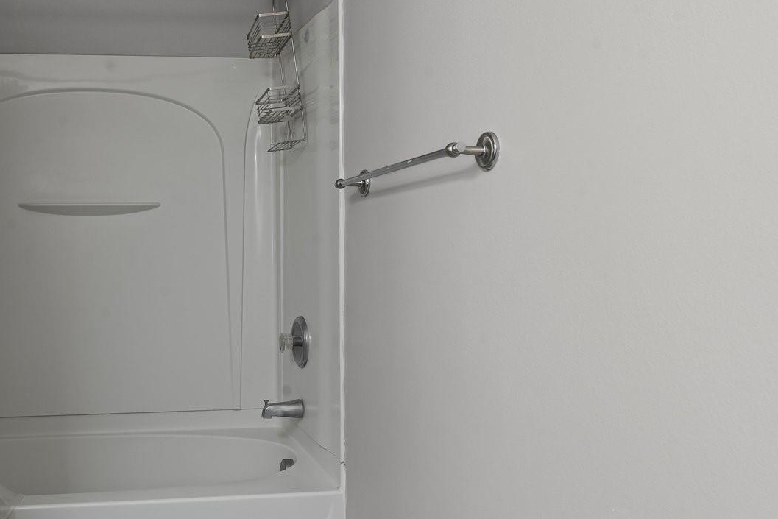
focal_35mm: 31
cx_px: 177
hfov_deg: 56.7
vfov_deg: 42.3
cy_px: 283
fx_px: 670
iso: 100
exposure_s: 1.3
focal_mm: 16
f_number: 13
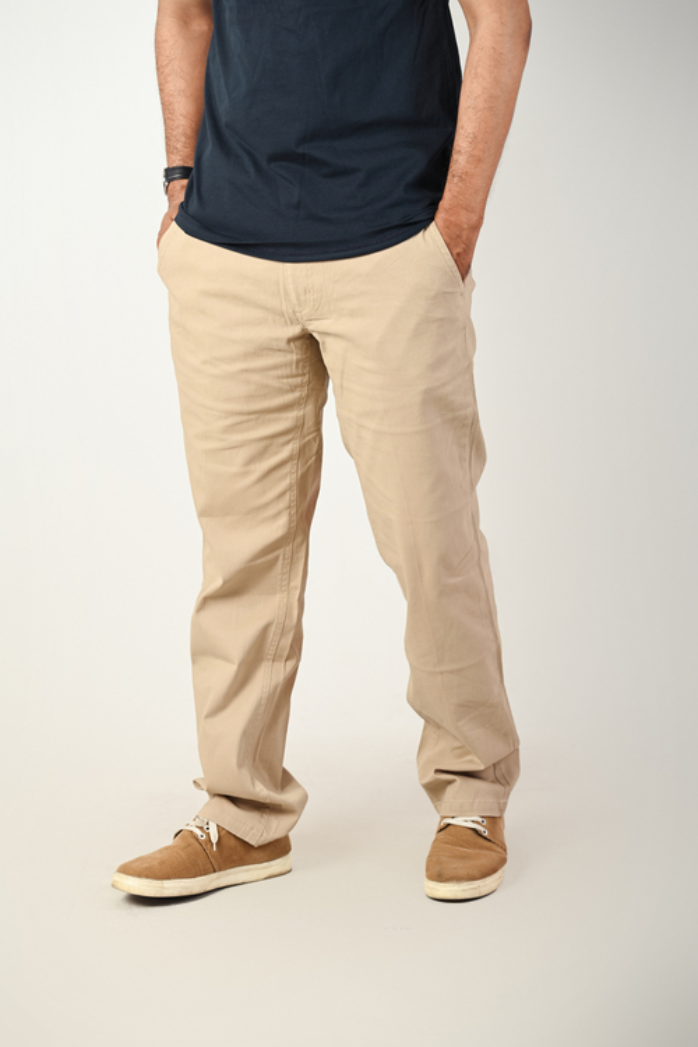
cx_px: 349
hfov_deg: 11.8
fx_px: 3373
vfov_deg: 17.6
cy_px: 524
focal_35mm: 116
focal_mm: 116
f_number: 4
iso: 200
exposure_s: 1/200
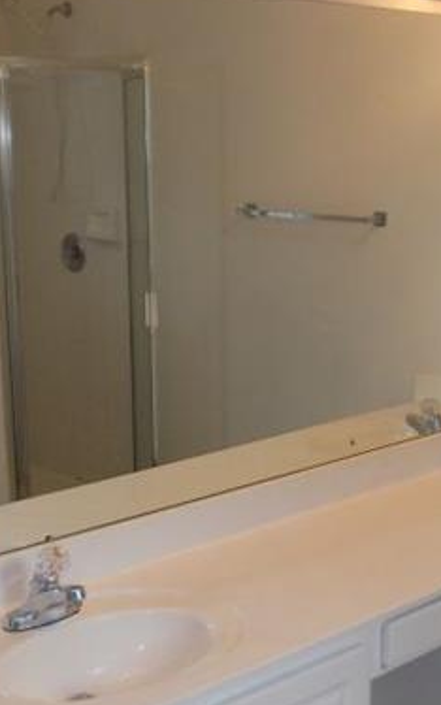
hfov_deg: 21.3
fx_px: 1172
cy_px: 456
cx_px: 283
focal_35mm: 61
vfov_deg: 33.2
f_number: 2.7
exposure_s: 1/80
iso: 80
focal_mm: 4
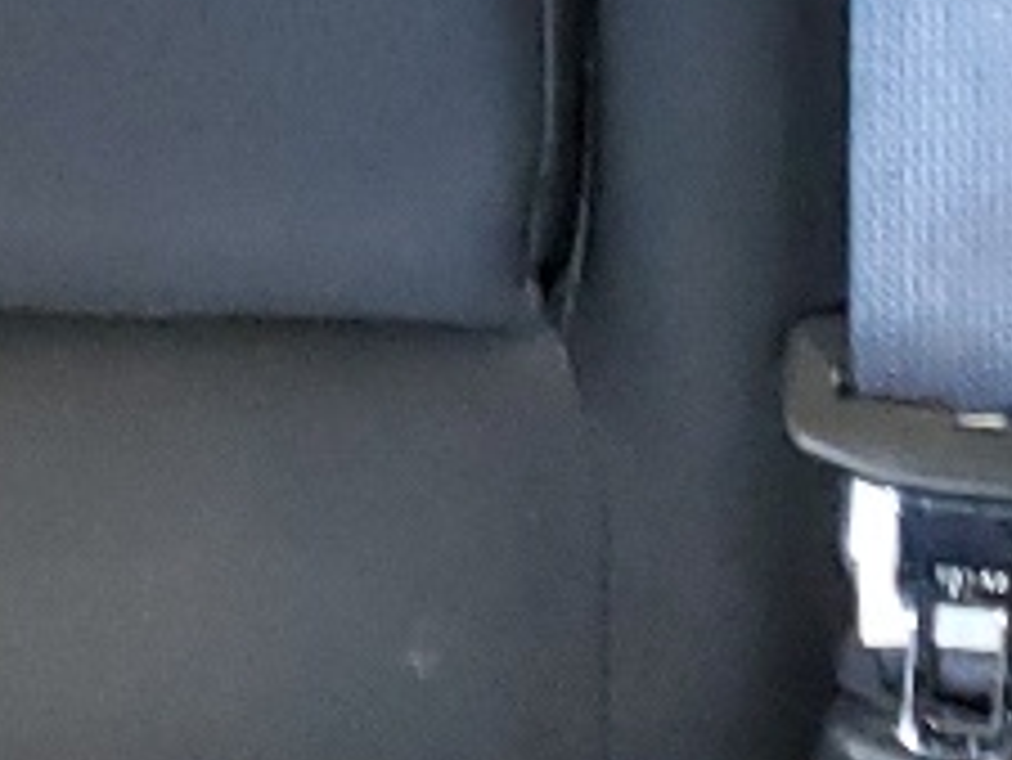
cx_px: 175
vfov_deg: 7.5
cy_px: -1115
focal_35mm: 185
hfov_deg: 10.6
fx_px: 5411
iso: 322
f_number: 1.5
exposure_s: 1/25
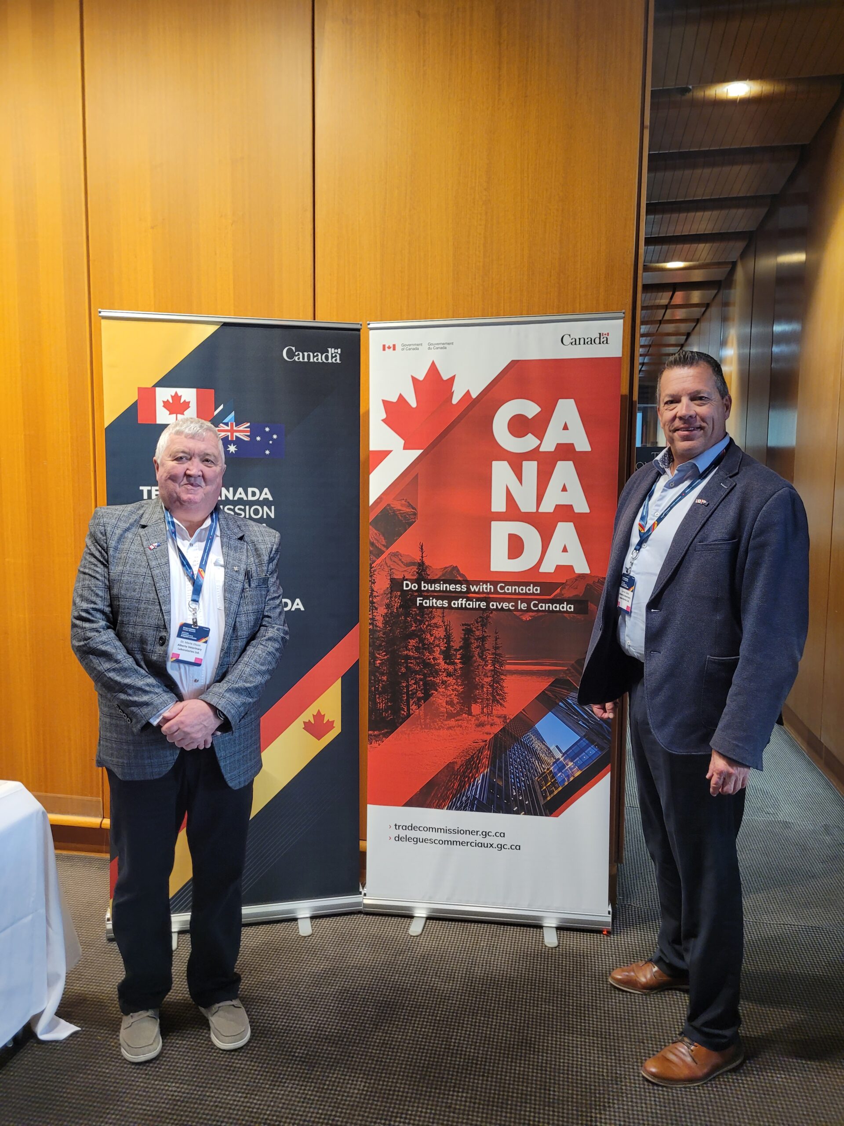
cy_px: 563
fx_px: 845
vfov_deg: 67.3
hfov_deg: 53.1
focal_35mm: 26
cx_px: 422
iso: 160
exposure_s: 1/50
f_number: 1.8
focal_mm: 5.4
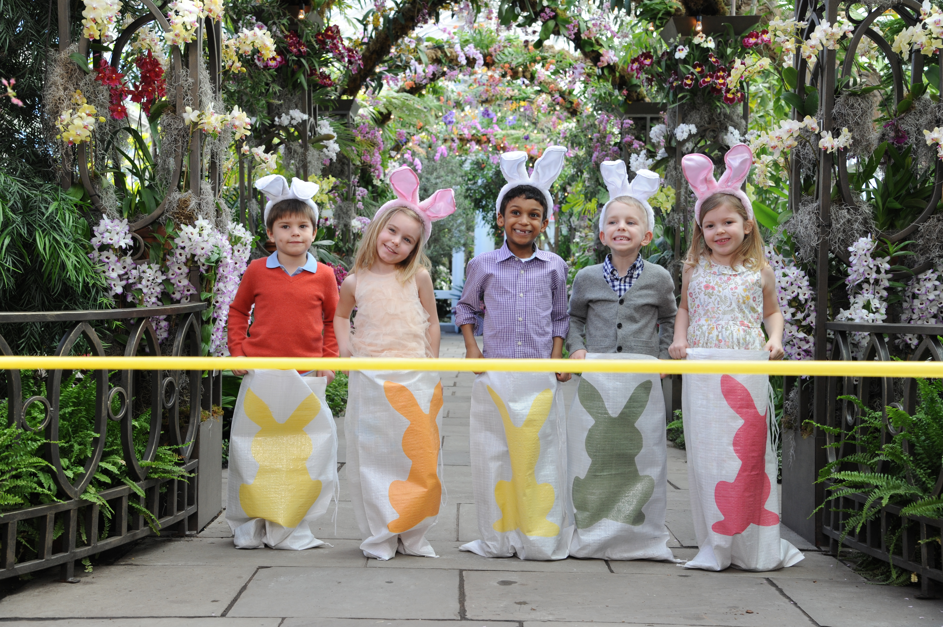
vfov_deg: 27.0
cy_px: 314
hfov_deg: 39.6
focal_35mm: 50
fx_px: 1309
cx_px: 472
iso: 640
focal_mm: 50
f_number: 5.6
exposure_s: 1/200
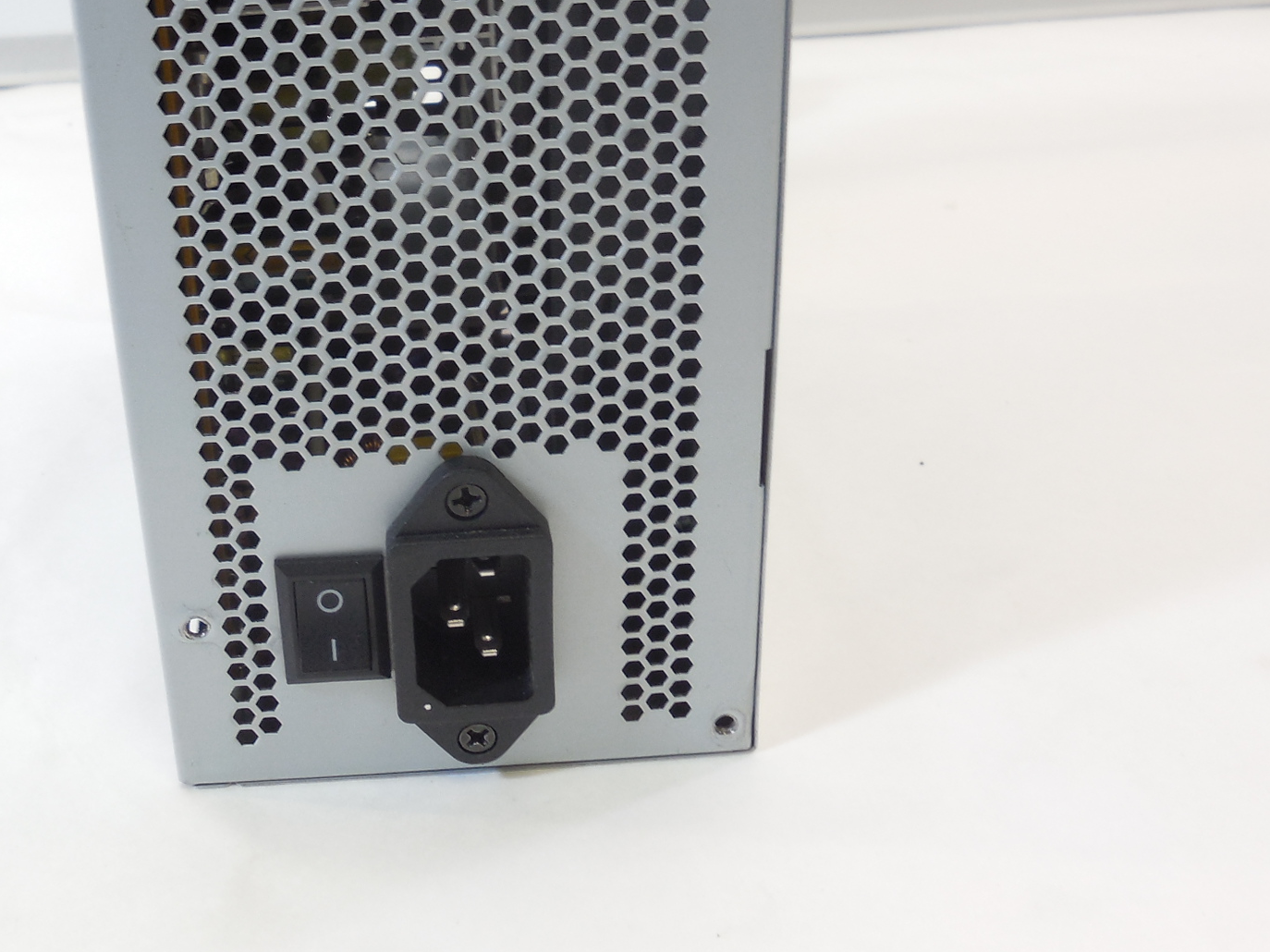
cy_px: 250
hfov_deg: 43.4
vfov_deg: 33.0
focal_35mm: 43
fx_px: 1577
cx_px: 446
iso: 140
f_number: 3.5
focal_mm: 4.6
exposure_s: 1/30
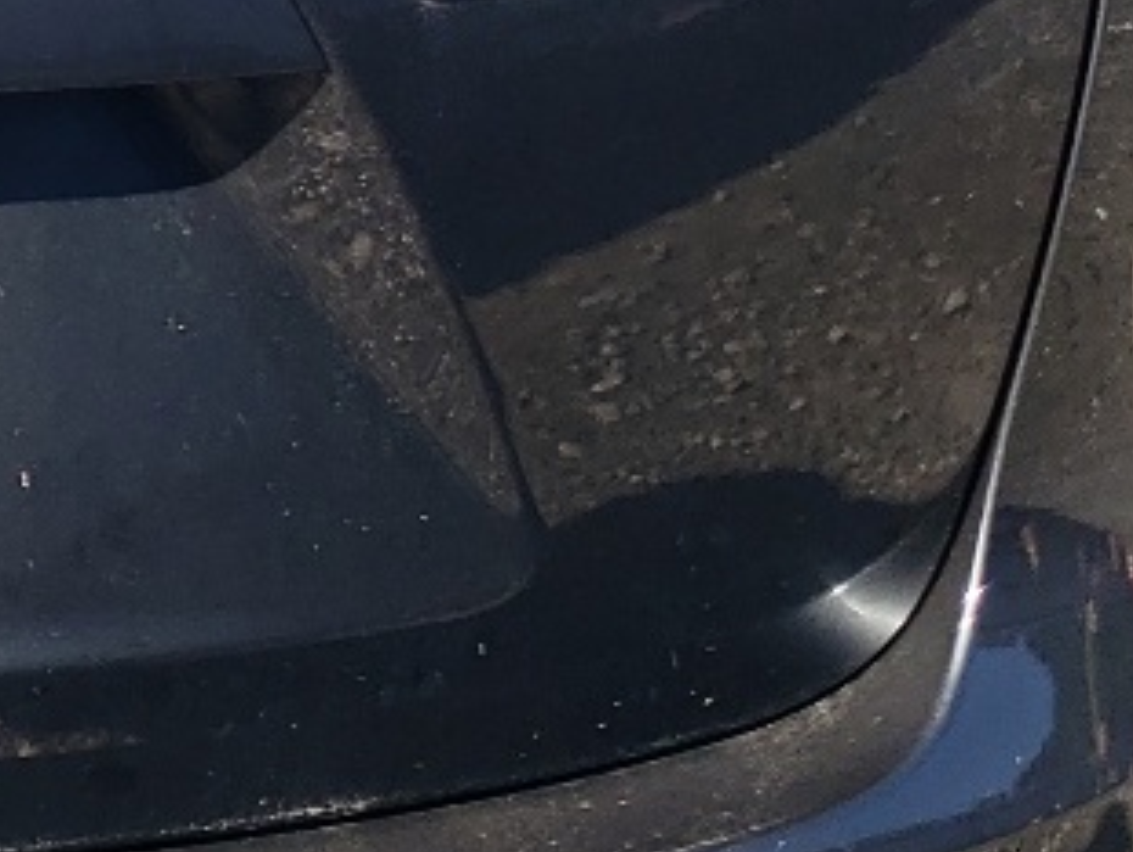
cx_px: -786
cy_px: 73
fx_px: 4389
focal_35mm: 134
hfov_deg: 13.5
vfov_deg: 11.0
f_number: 1.5
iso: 50
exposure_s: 1/1250
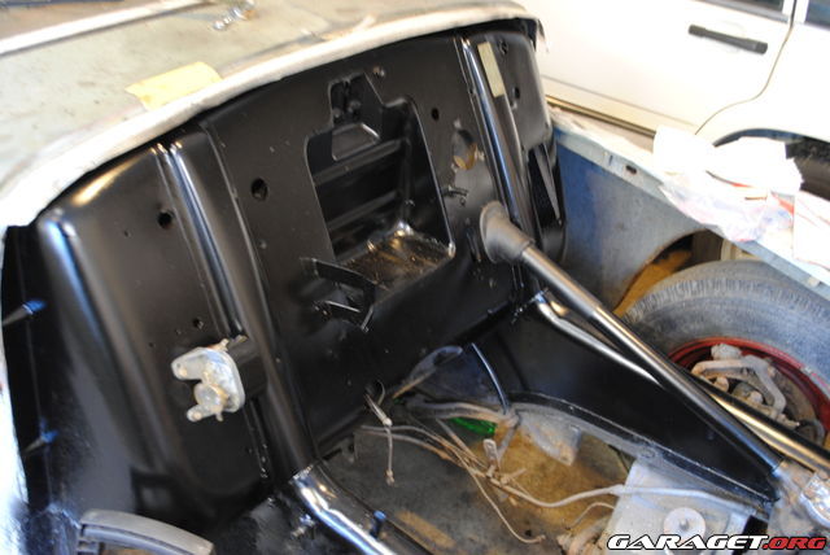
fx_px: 969
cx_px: 415
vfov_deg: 32.0
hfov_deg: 46.4
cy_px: 278
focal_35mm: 42
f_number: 4.5
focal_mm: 28
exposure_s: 1
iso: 400
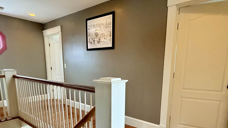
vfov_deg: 46.2
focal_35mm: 24
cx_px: 119
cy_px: 94
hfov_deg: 76.3
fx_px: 145
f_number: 2.2
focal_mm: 2.22
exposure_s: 1/60
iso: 800
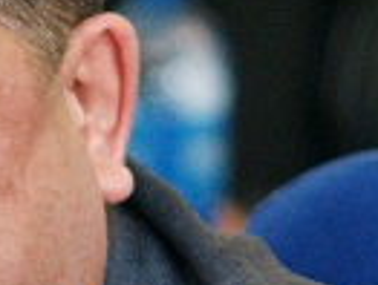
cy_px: 117
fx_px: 8410
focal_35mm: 768
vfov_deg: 1.9
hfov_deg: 2.6
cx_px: -95
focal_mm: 140
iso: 1600
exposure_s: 1/80
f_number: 4.5
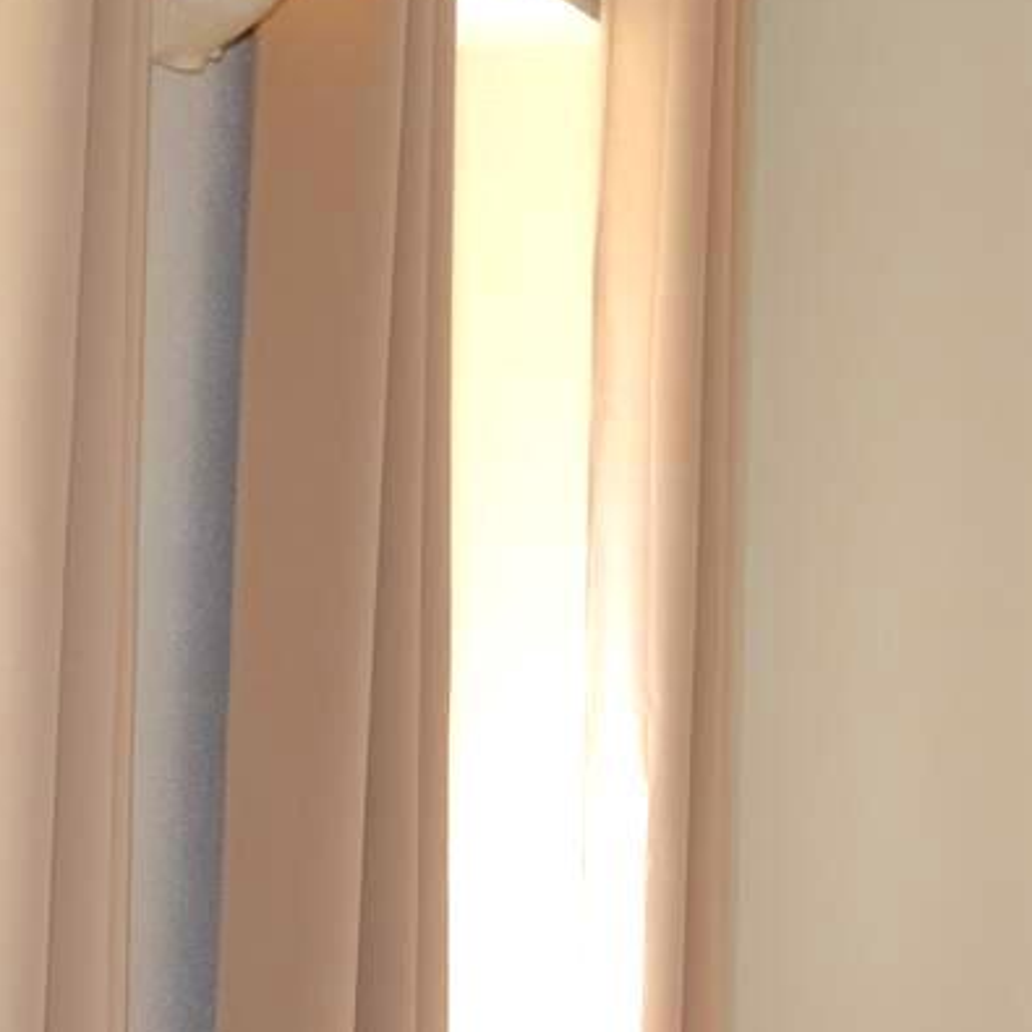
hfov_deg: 13.7
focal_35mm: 119
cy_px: 824
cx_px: 1568
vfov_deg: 14.6
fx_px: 4014
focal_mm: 18
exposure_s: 1/60
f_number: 3.5
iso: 100
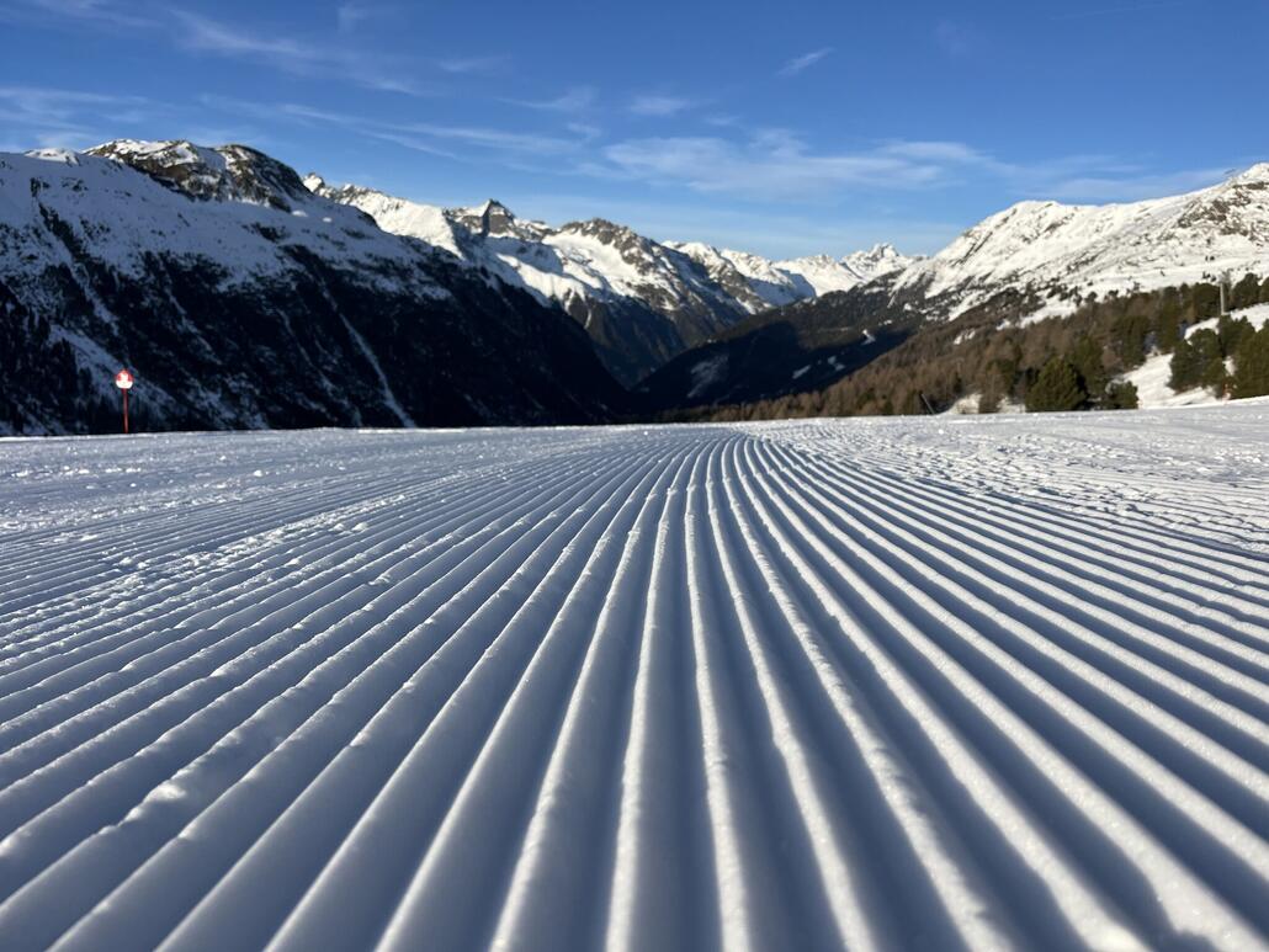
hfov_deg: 67.3
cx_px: 634
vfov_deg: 53.1
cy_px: 476
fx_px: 953
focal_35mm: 26
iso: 50
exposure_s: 1/4310
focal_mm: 5.1
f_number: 1.6
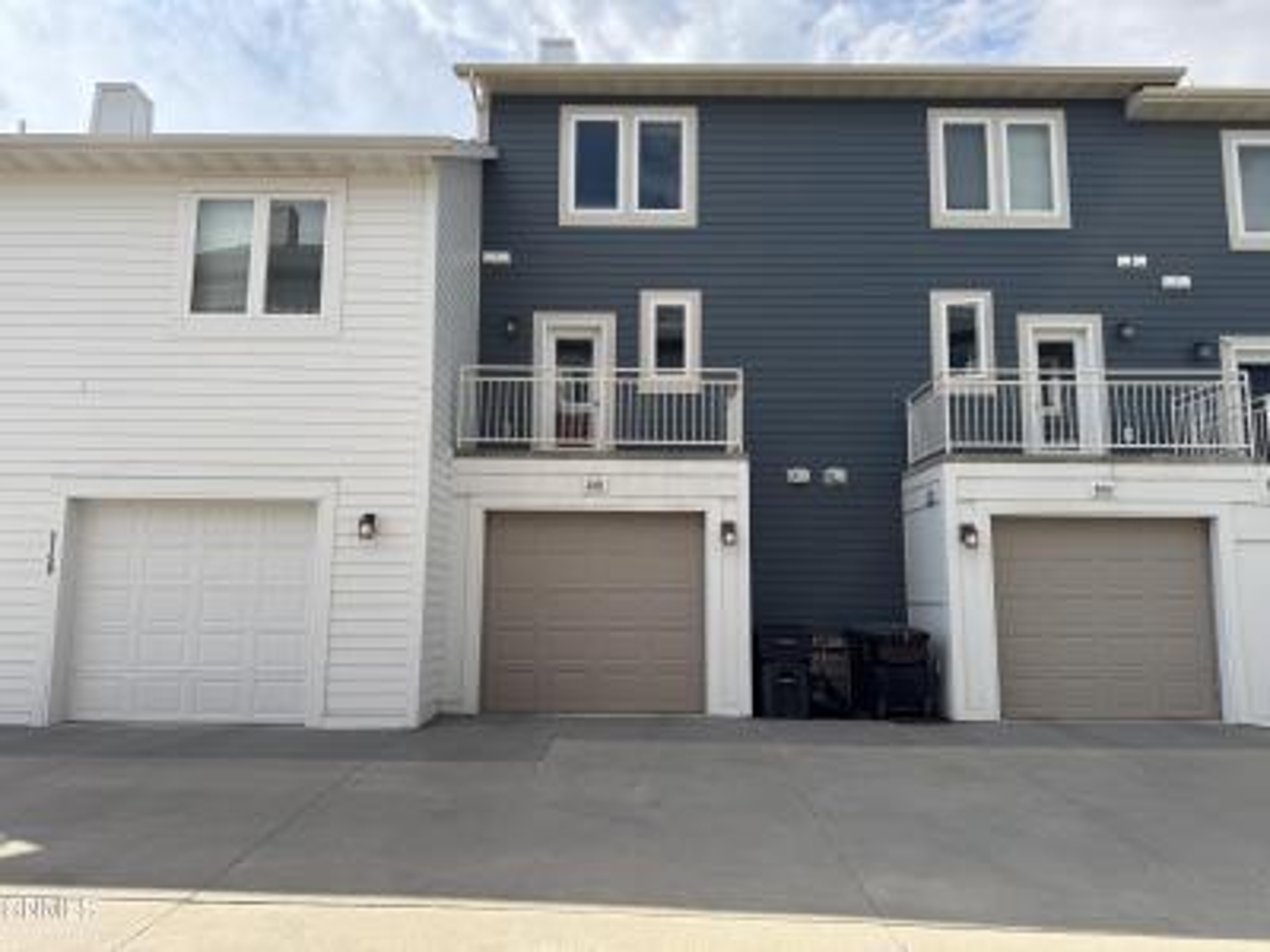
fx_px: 881
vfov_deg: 56.8
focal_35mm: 24
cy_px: 476
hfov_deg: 71.6
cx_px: 635
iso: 80
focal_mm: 6.76
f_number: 1.78
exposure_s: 1/2415
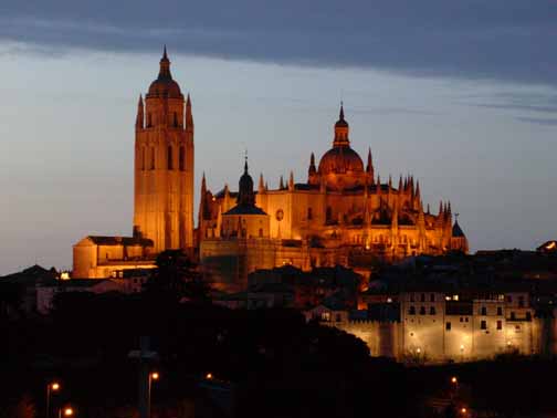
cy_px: 209
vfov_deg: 13.3
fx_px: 1786
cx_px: 278
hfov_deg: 17.7
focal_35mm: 111
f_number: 4.8
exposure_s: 1/5.1
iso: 200
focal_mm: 16.8
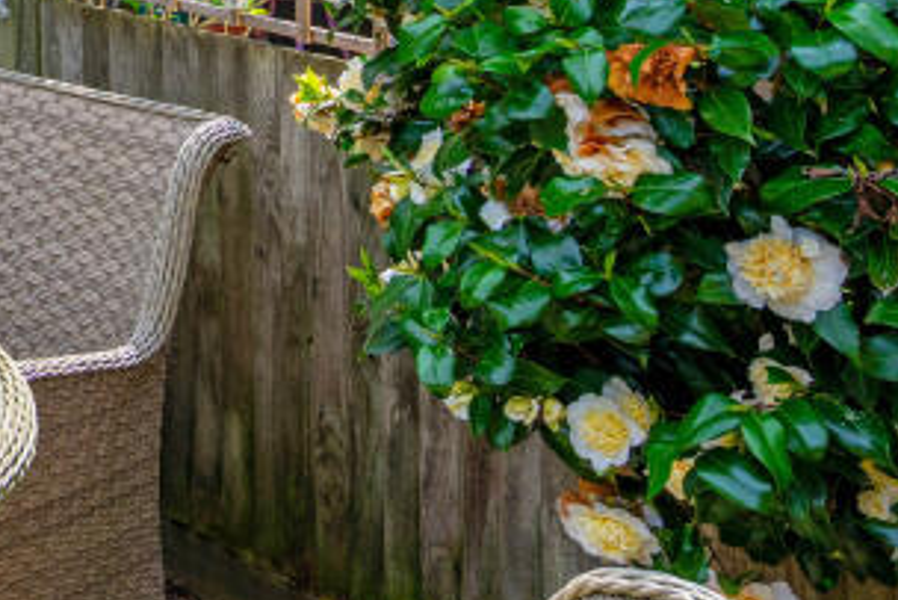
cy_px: -241
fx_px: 1597
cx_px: -532
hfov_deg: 23.4
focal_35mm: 64
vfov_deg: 19.2
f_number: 8
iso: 400
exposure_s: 1/320
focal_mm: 19
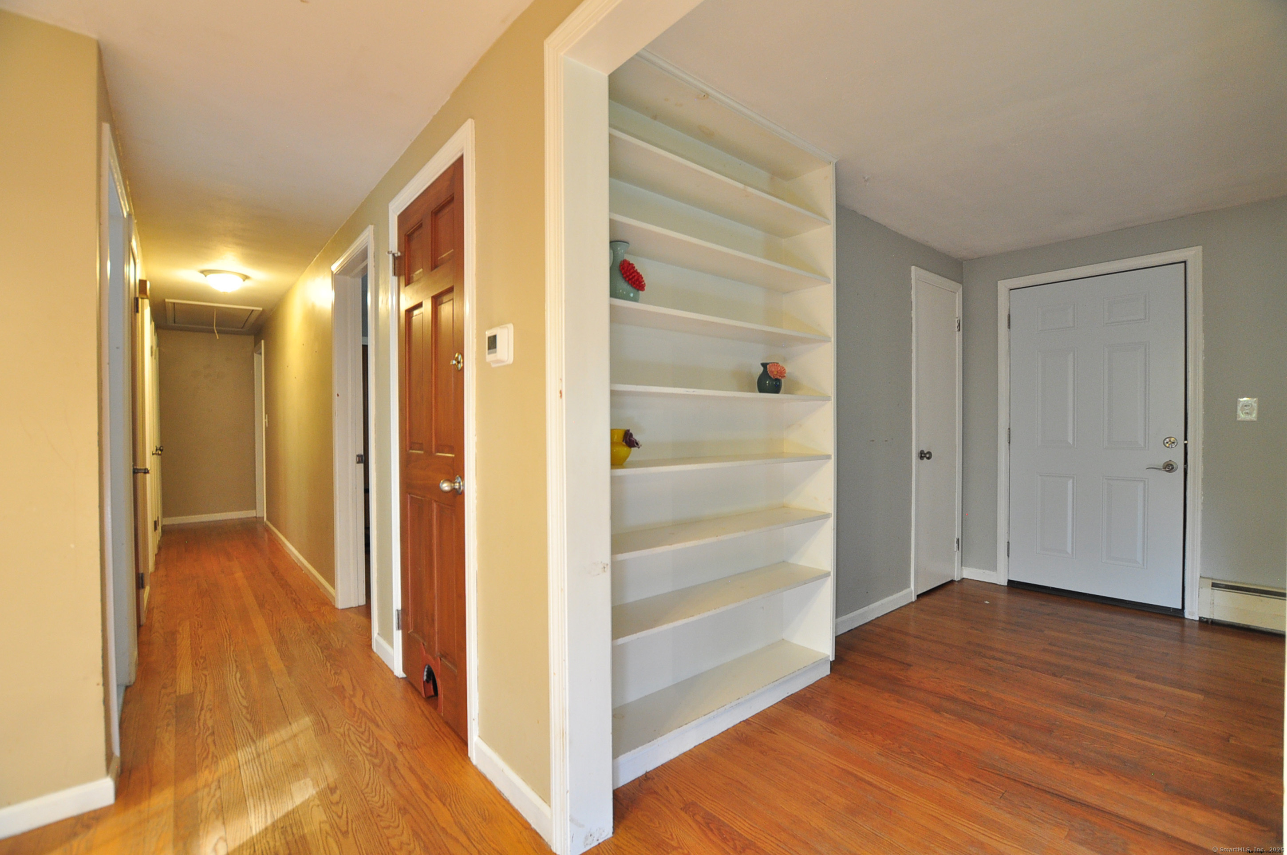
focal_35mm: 15
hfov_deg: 100.5
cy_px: 428
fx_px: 536
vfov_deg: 77.2
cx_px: 644
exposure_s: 1/20
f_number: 4.5
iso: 640
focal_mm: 10
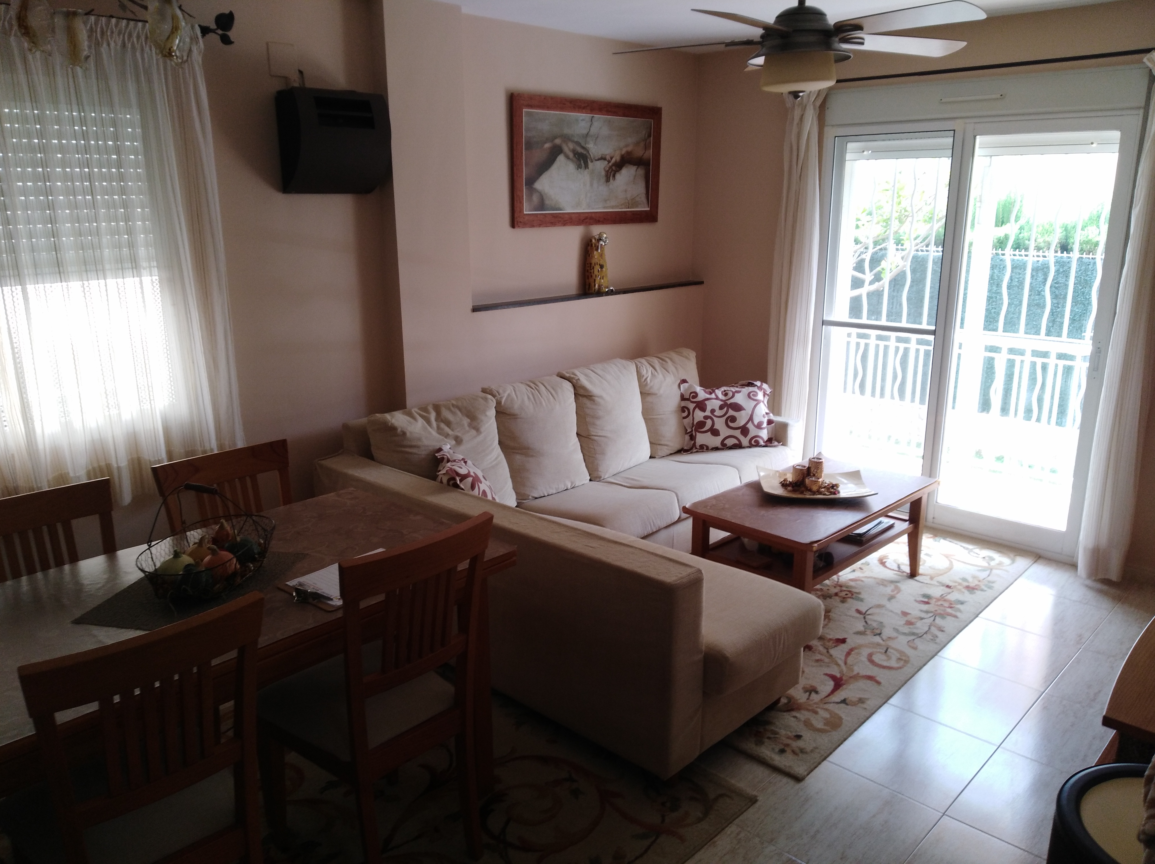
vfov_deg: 53.0
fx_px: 867
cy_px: 432
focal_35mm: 26
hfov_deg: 67.4
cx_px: 578
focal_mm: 3.83
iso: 150
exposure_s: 1/30.1
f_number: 2.2
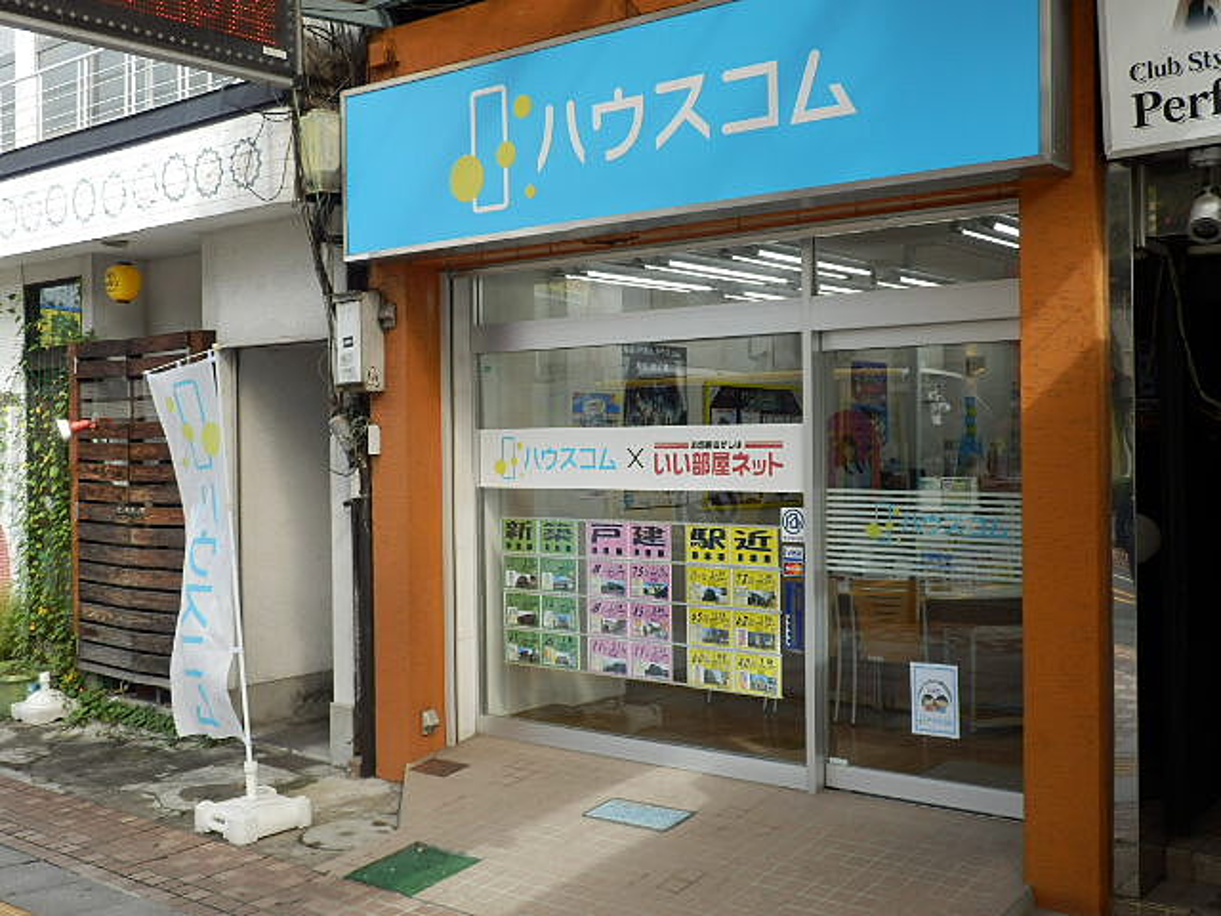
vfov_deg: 32.9
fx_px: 1552
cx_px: 610
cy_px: 458
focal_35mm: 44
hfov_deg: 42.9
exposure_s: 1/250
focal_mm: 7.9
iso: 80
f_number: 4.2
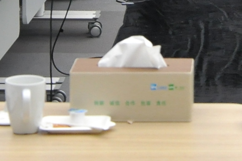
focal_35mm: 236
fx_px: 1585
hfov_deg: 8.7
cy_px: -243
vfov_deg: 5.6
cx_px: 260
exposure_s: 1/125
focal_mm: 26
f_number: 5.6
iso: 800
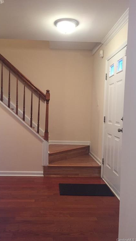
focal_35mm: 32
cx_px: 52
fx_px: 205
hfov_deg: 36.5
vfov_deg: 61.0
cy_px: 120
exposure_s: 1/30
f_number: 2.2
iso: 125
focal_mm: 4.15
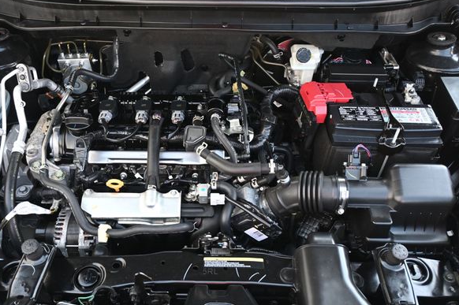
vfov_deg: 39.0
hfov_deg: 56.1
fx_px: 431
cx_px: 218
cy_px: 158
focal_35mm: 34
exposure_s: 1/125
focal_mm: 20.5
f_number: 3.8
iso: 900
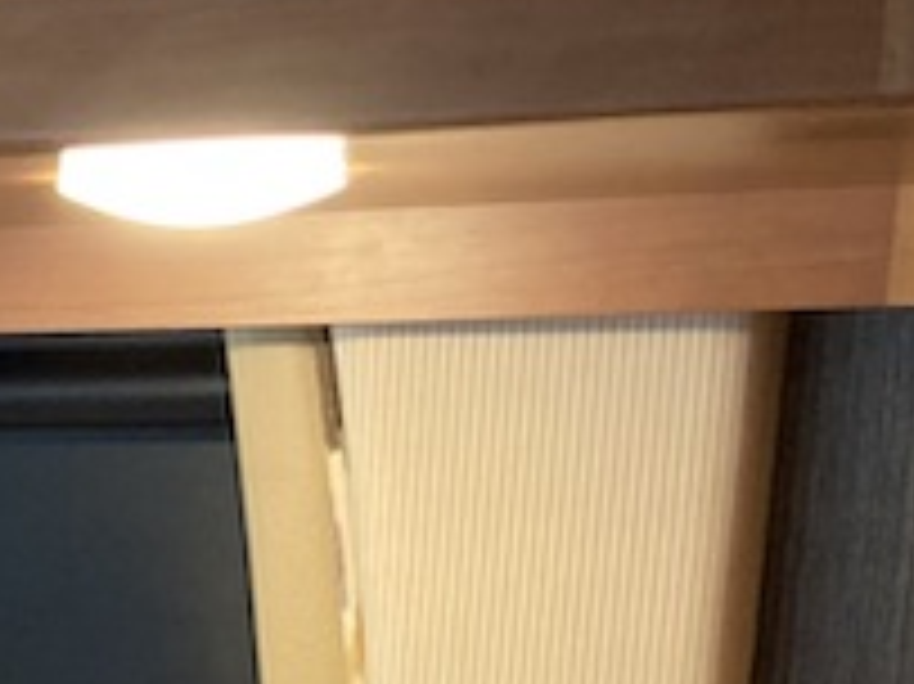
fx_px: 3642
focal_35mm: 138
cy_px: 1341
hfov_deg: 11.9
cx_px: -1184
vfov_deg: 10.0
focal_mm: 3.99
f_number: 1.8
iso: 160
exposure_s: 1/60
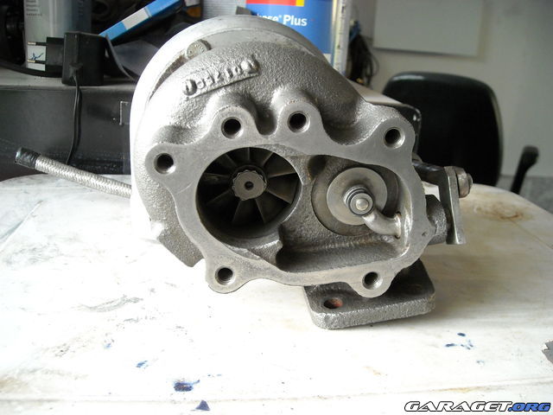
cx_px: 276
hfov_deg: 52.6
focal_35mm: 35
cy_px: 208
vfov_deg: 40.7
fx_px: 559
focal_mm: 5.7
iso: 259
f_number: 2.8
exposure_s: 1/60
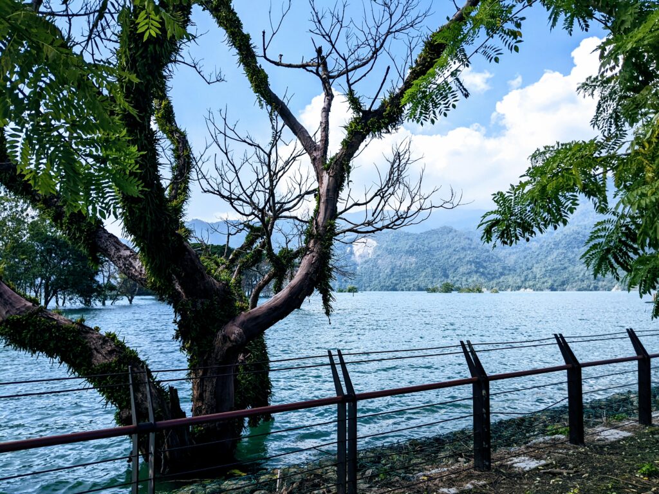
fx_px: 514
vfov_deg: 51.4
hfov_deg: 65.3
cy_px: 247
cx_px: 330
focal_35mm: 27
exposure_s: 1/3356
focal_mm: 4.44
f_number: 1.8
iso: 62
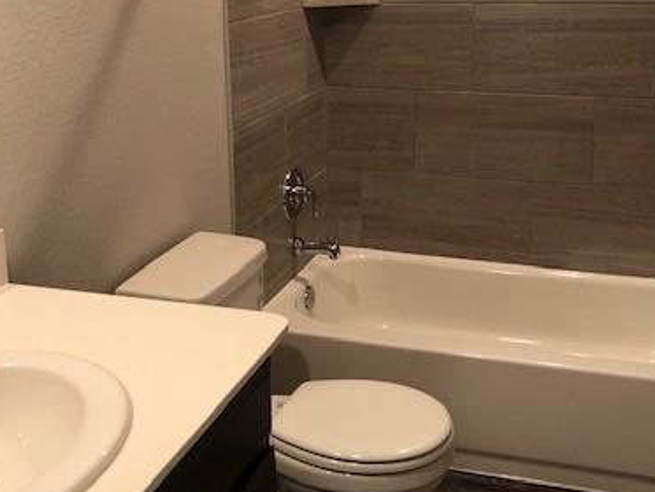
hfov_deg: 39.6
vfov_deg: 29.8
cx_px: 341
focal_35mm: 48
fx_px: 909
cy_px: 125
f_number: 1.8
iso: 40
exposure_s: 1/24
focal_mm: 3.99
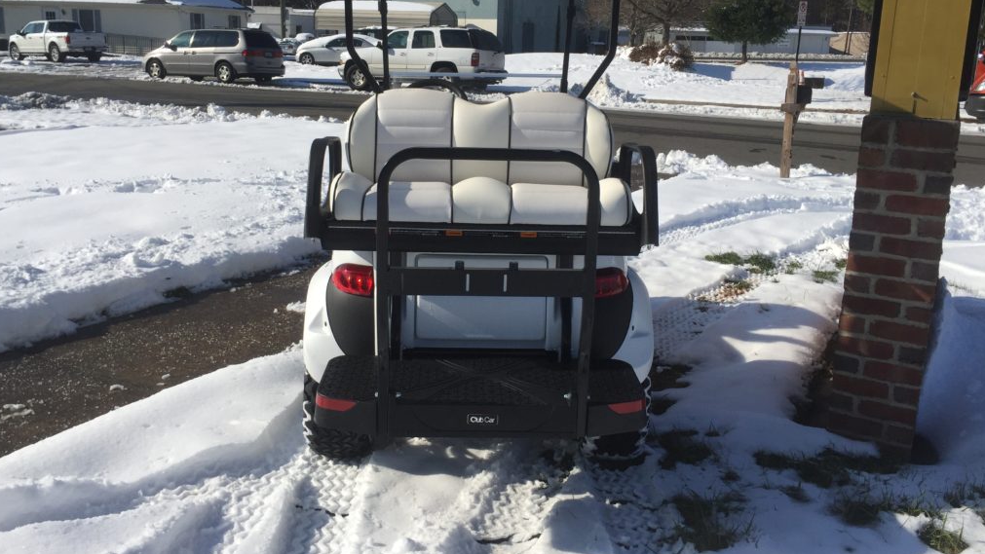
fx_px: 836
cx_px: 490
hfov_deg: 61.0
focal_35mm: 32
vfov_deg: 36.5
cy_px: 216
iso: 32
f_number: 2.2
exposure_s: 1/4950
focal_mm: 4.15
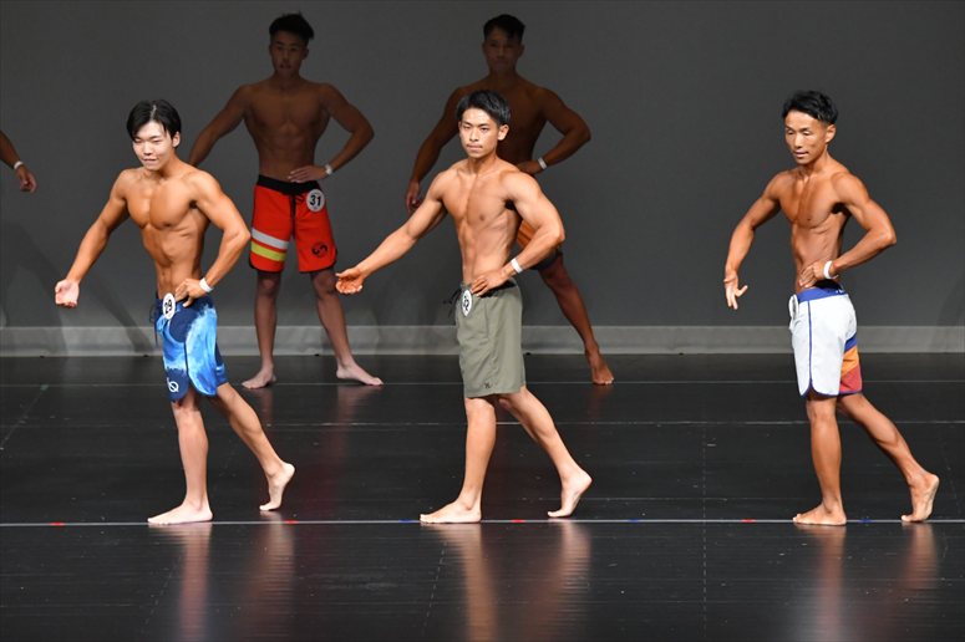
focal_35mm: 270
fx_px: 7234
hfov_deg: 7.6
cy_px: 321
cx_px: 482
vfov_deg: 5.1
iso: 4000
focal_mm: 180
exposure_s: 1/400
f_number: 5.6
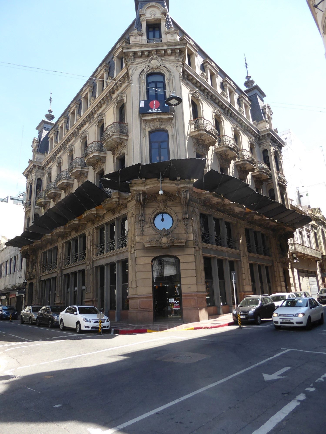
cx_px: 163
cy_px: 217
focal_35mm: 25
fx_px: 314
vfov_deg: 69.4
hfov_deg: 54.9
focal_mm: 4.3
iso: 80
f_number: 3.3
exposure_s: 1/250
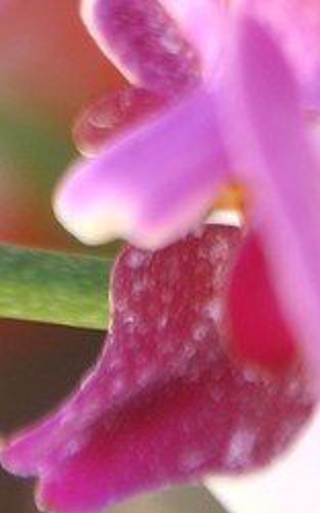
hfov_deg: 2.9
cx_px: 486
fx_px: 6370
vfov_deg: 4.4
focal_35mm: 456
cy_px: -1034
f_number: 5.6
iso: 200
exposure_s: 1/80
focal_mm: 70
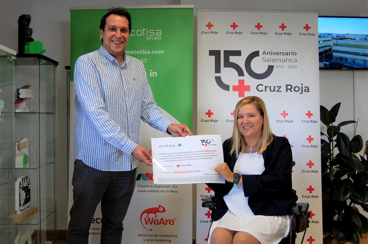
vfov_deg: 43.5
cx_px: 184
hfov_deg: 62.0
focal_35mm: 30
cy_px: 122
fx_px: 306
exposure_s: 1/80
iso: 400
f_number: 4.5
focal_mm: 20
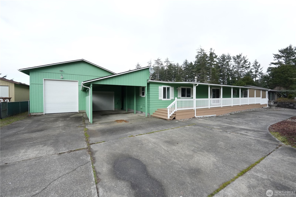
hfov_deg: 104.3
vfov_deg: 81.2
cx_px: 148
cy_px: 98
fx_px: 115
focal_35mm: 14
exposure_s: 1/8000
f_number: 4
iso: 3200
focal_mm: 14
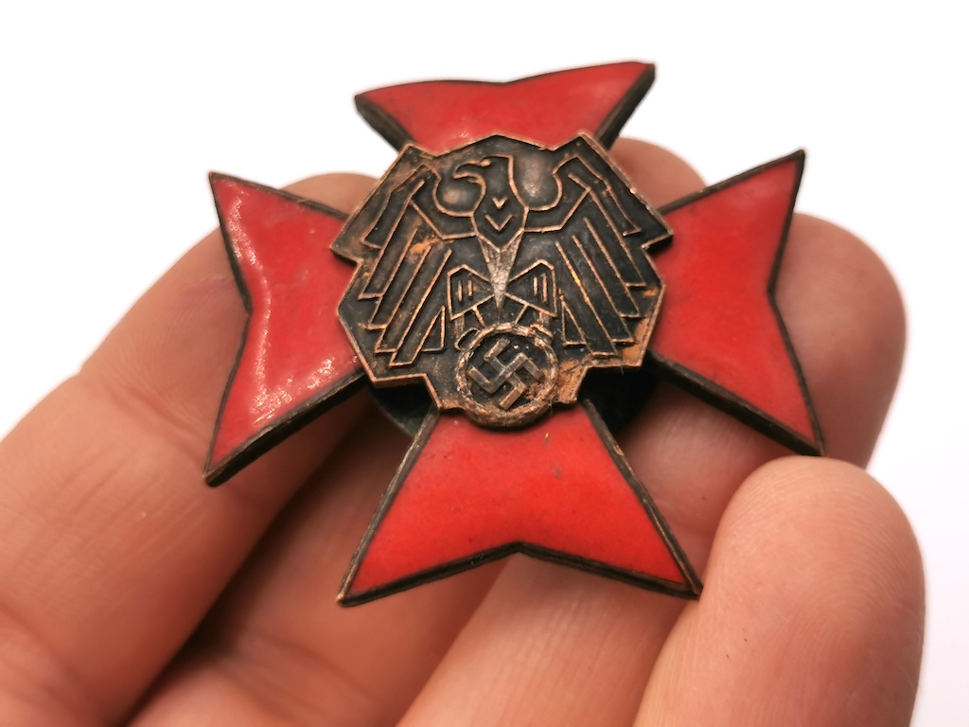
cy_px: 364
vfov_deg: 21.9
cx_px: 484
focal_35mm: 67
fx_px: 1876
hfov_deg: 29.0
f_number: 1.8
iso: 50
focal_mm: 5.58
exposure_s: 1/1198
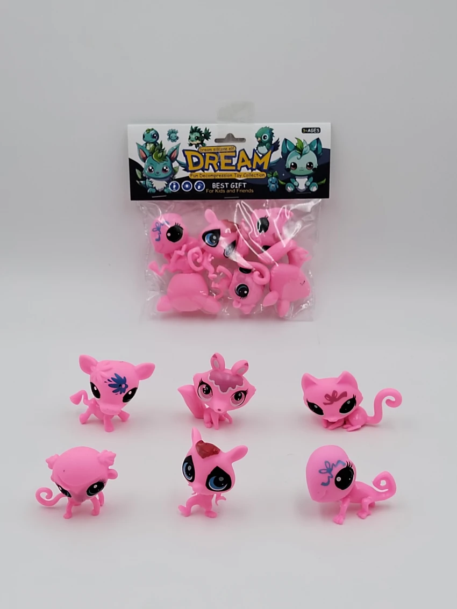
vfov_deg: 37.5
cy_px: 304
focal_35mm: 51
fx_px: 898
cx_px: 228
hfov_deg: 28.6
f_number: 1.8
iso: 122
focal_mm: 4.75
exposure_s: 1/100
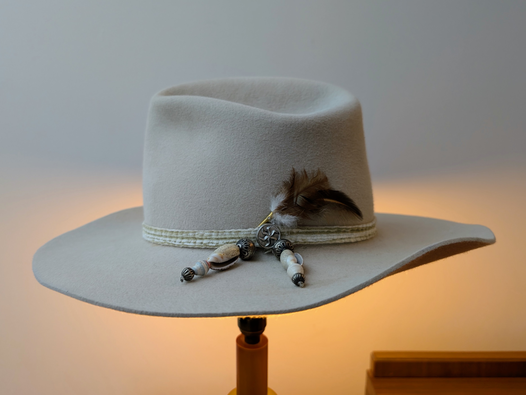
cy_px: 196
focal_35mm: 25
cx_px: 259
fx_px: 380
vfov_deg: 54.9
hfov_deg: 69.4
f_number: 1.68
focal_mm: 6.9
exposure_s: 1/23.8
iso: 135
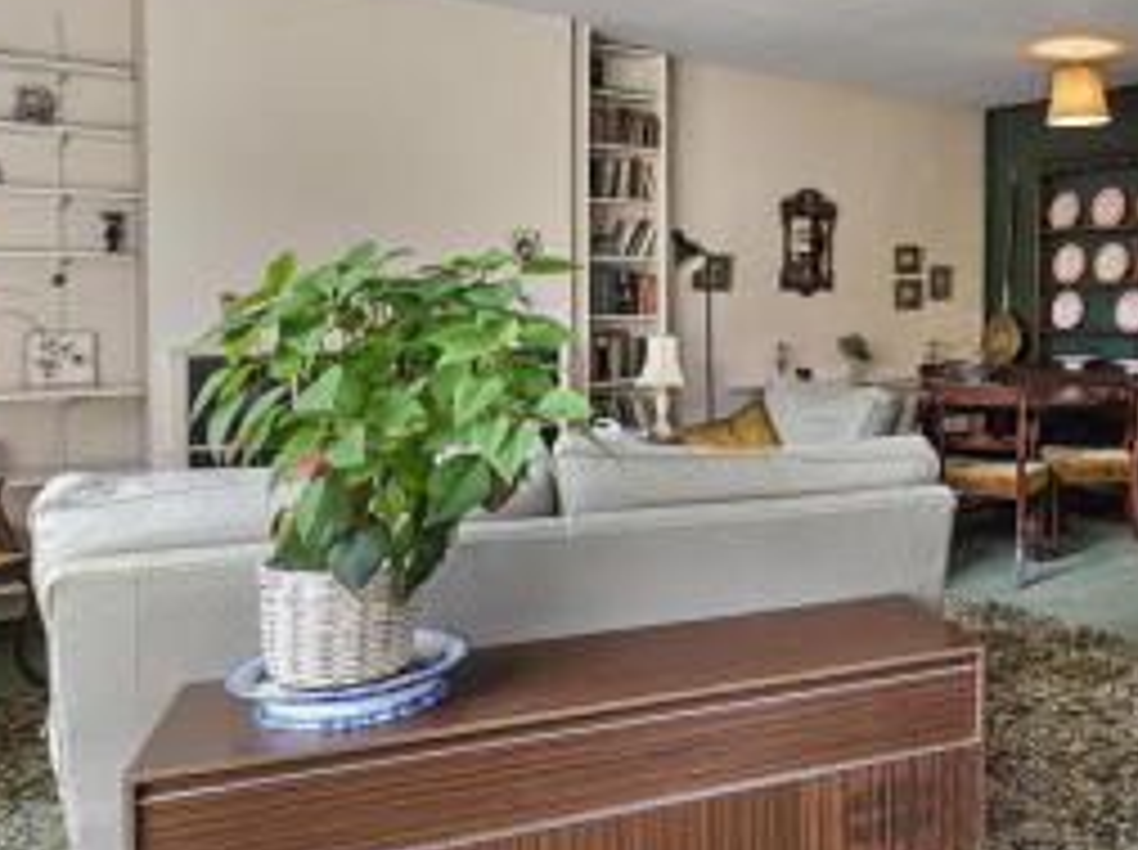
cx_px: 960
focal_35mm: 30
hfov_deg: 54.5
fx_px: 985
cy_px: 344
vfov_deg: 46.5
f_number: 2.2
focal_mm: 2.2
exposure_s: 1/50
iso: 50
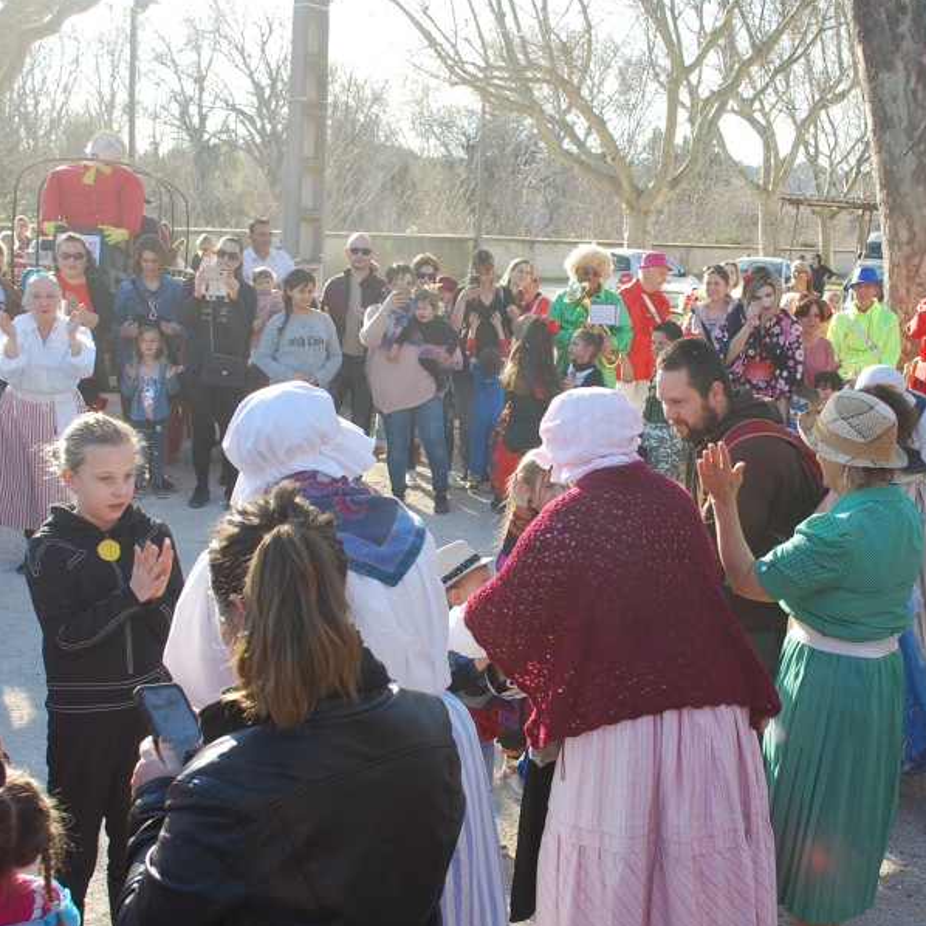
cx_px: 548
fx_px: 1422
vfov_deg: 36.1
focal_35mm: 47
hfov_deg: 36.0
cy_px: 462
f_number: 5.6
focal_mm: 22
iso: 125
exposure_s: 1/125
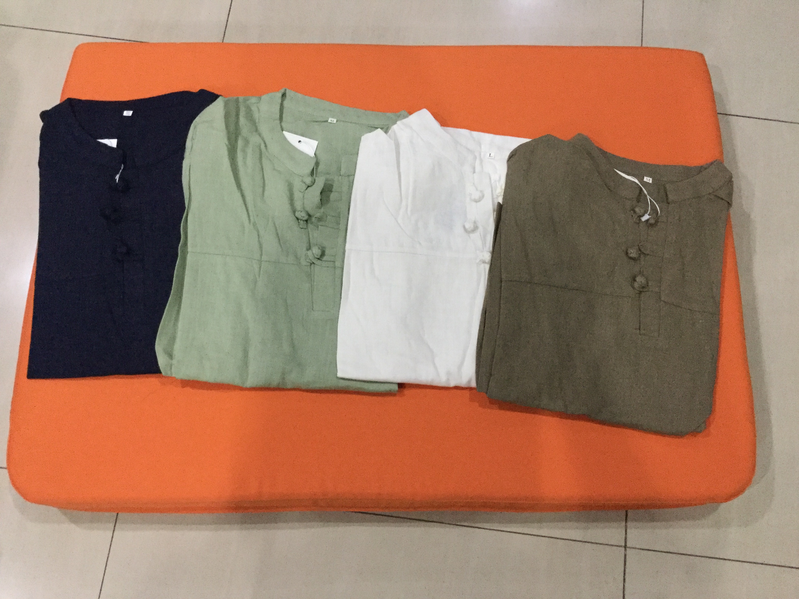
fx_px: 716
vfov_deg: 45.4
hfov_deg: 58.4
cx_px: 400
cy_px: 300
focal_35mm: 31
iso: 320
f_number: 2.4
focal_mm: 3.3
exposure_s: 1/17
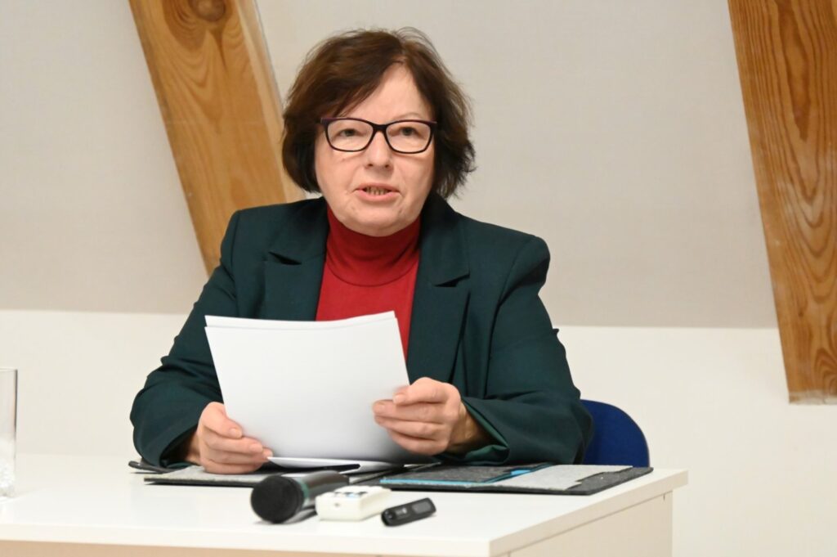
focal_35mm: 160
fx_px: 3717
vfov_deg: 8.6
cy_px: 278
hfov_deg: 12.8
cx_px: 418
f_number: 6.3
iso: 20000
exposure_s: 1/200
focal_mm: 160
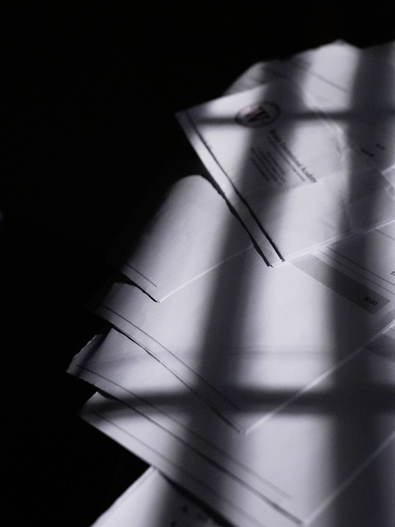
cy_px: 264
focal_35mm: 55
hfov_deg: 25.5
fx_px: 837
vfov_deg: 34.9
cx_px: 374
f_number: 3.2
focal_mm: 38
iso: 4000
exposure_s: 1/64000
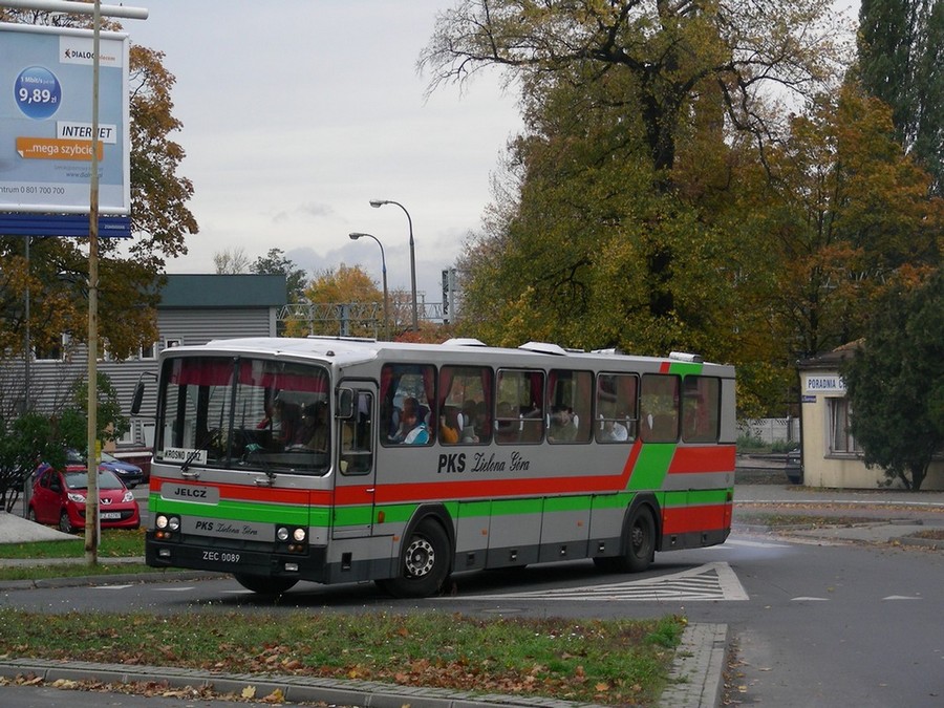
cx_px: 472
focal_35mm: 99
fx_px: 2700
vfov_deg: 14.9
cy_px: 354
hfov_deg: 19.8
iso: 50
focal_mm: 16.5
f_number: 4
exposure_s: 1/323
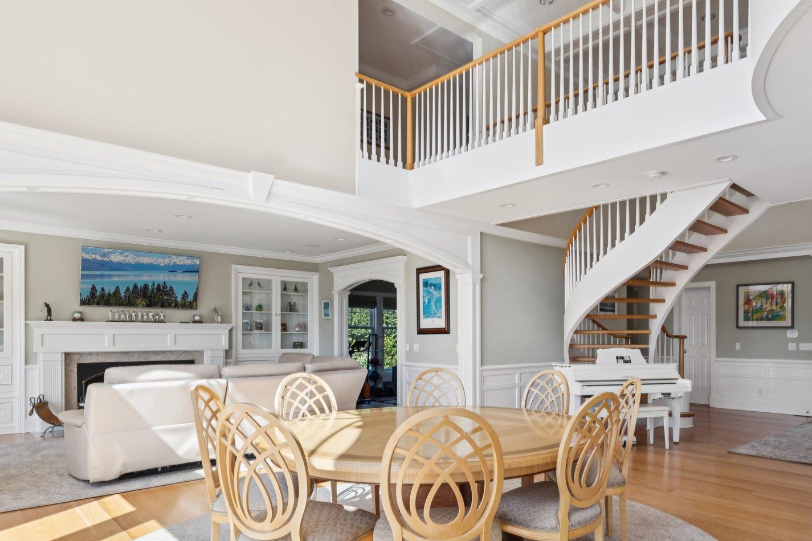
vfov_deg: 54.4
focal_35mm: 23
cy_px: 343
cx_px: 515
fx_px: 519
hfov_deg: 74.6
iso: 125
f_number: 8
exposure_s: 1/80
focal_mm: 16
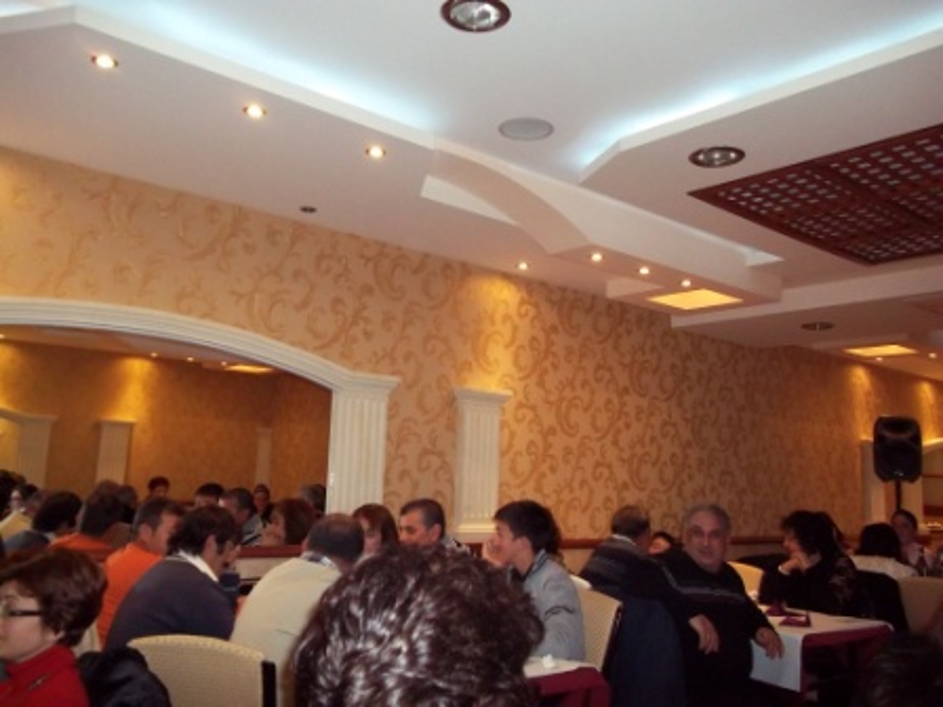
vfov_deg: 44.2
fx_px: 872
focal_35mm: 32
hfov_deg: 56.8
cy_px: 354
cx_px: 472
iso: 320
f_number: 2.9
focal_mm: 5.7
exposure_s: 1/30
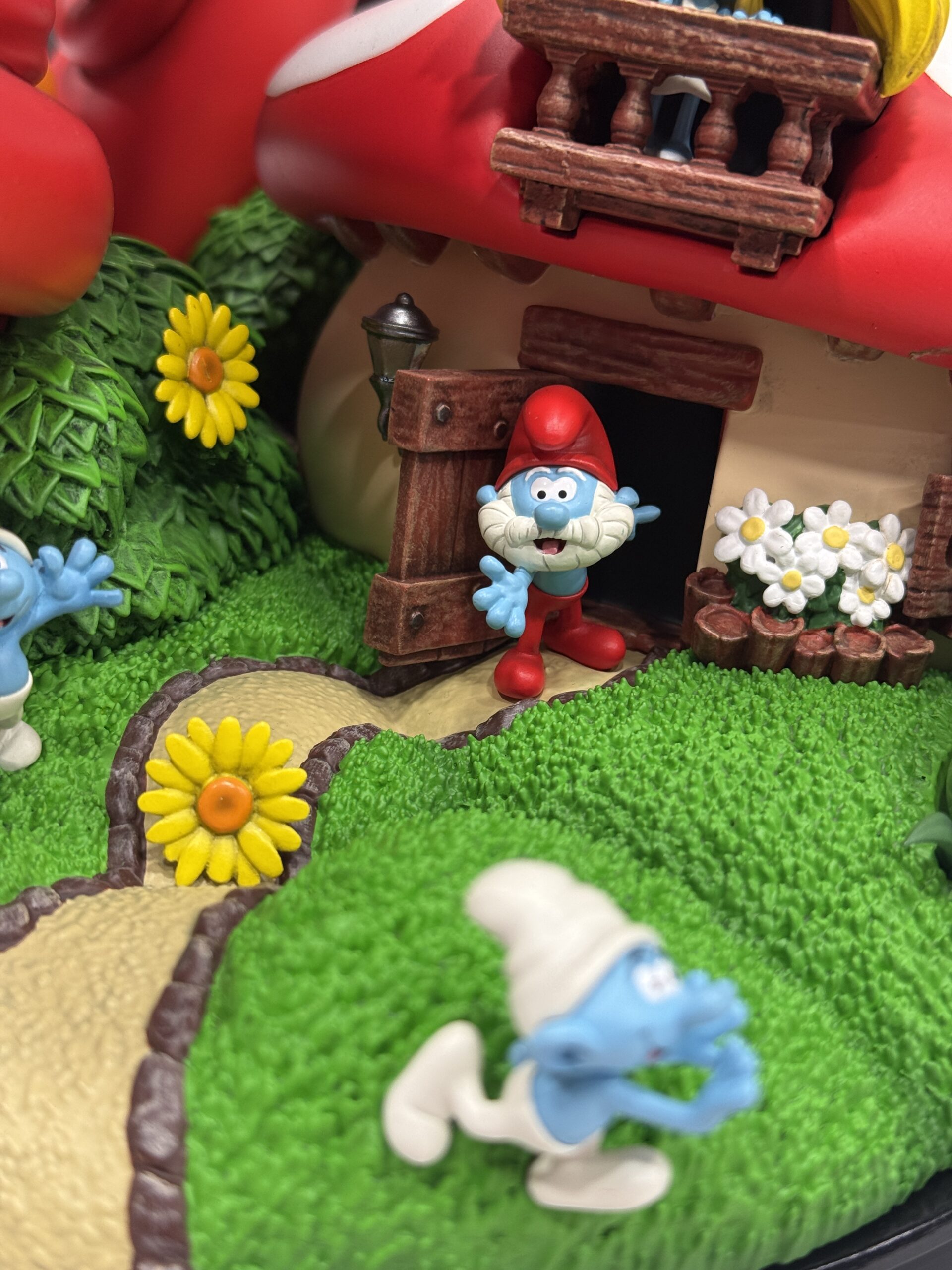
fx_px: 1760
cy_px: 635
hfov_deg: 30.3
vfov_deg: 39.7
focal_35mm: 48
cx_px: 476
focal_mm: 6.76
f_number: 1.78
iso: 125
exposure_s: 1/100
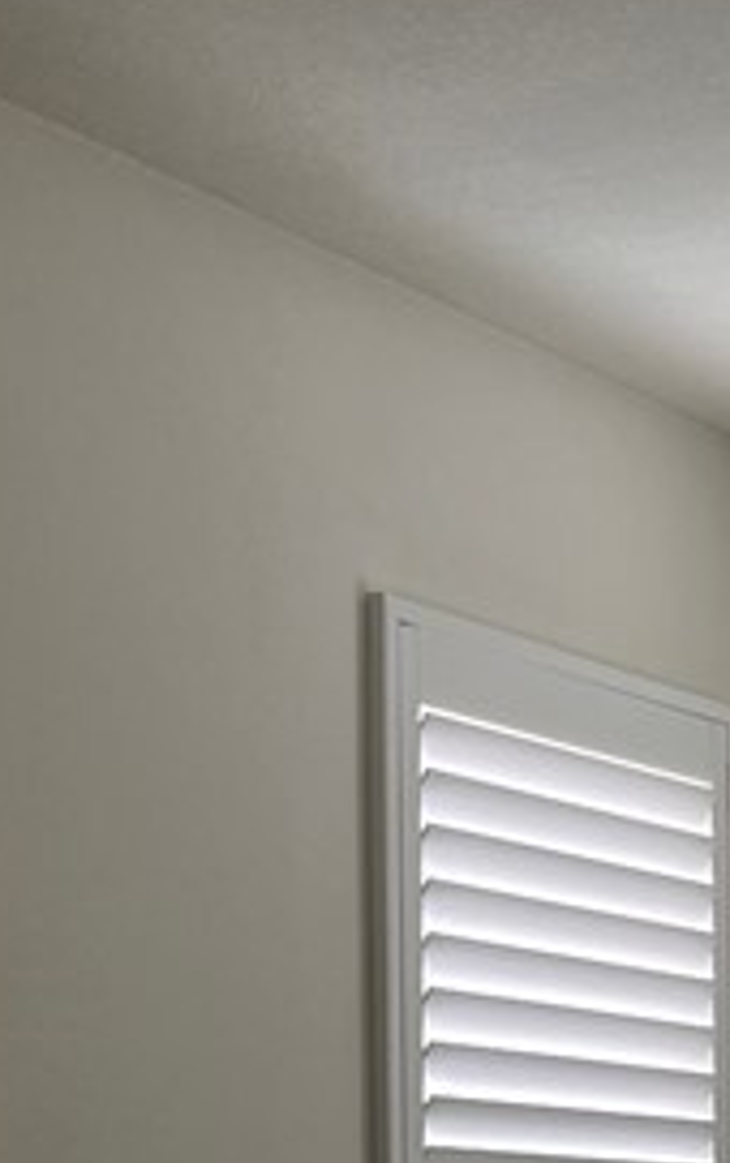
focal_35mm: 104
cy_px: 1519
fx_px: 3302
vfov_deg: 18.6
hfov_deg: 12.1
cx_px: 1039
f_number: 1.6
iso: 125
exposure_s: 1/121
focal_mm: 5.1
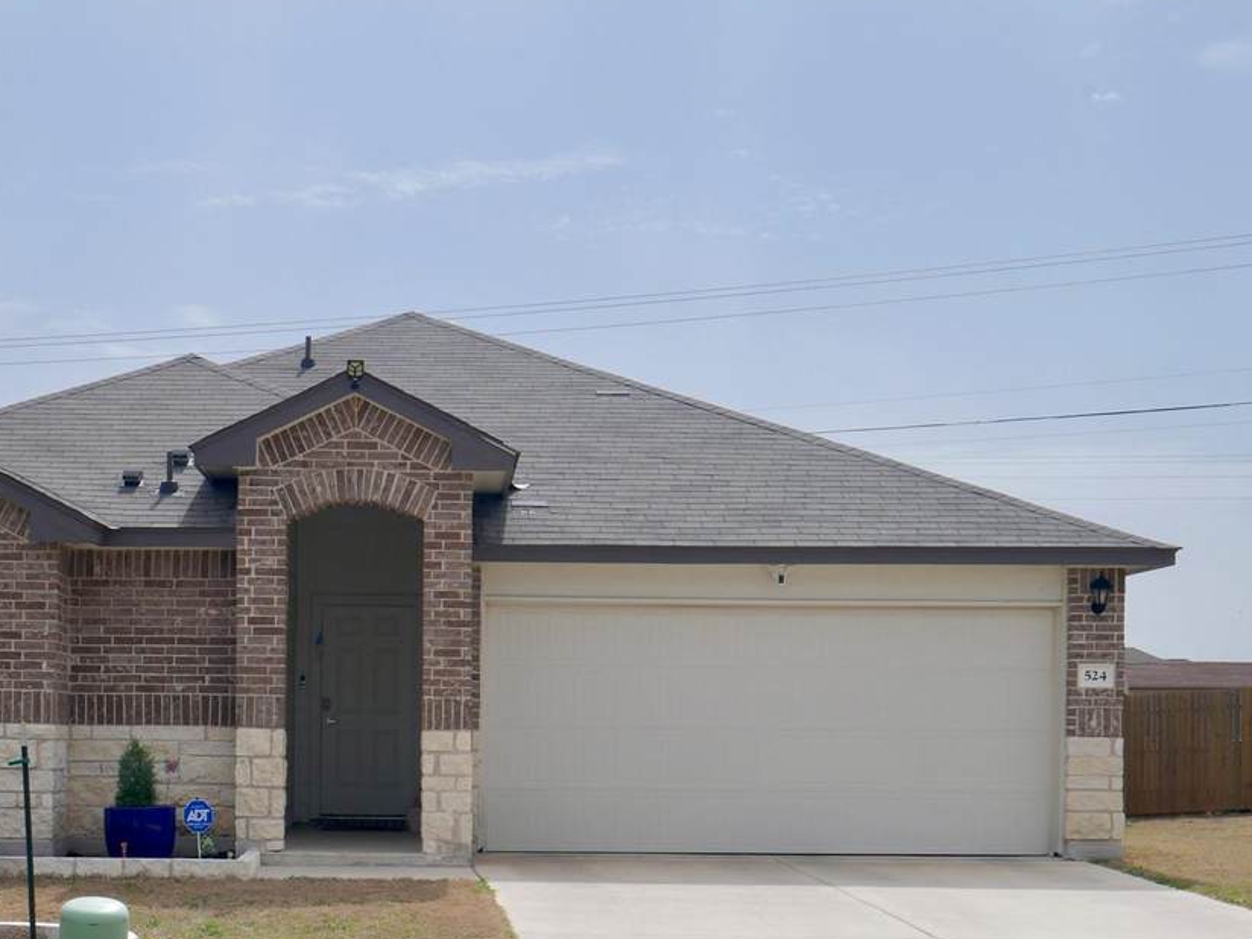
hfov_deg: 32.4
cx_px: 403
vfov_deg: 24.5
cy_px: 717
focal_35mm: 59
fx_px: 2134
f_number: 10
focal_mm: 19
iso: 200
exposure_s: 1/500
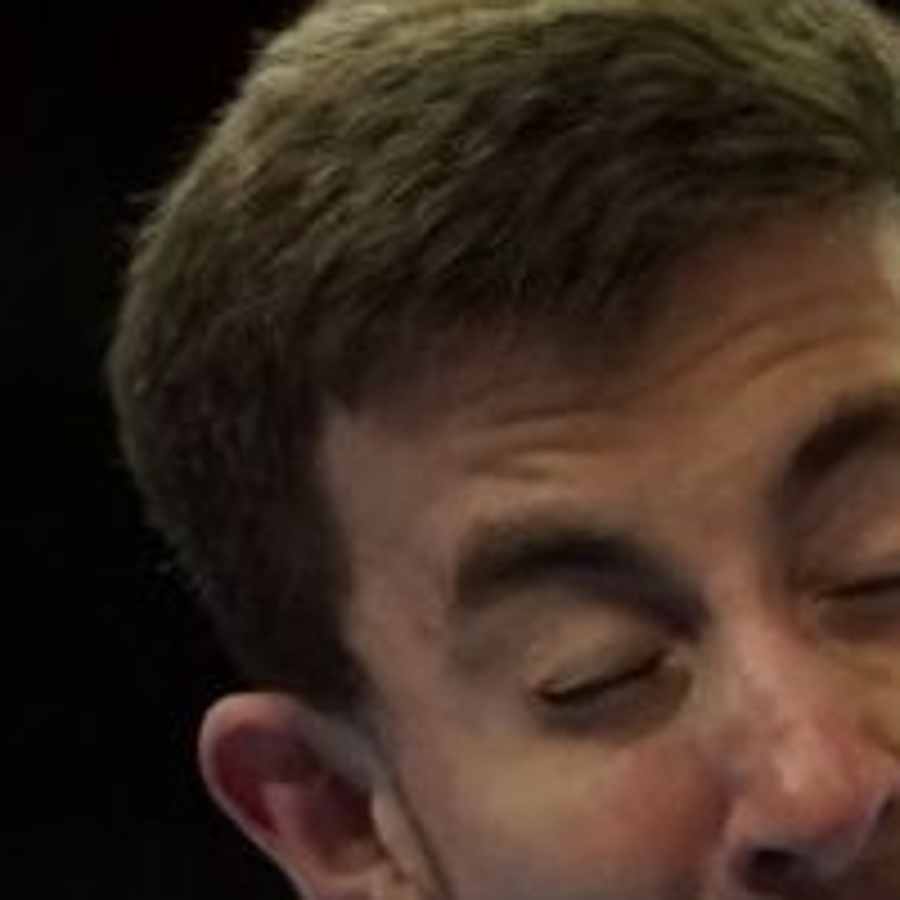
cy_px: -81
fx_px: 45888
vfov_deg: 1.1
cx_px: 4005
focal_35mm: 1560
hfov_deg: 1.1
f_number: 2.8
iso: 2500
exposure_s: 1/1000
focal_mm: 136
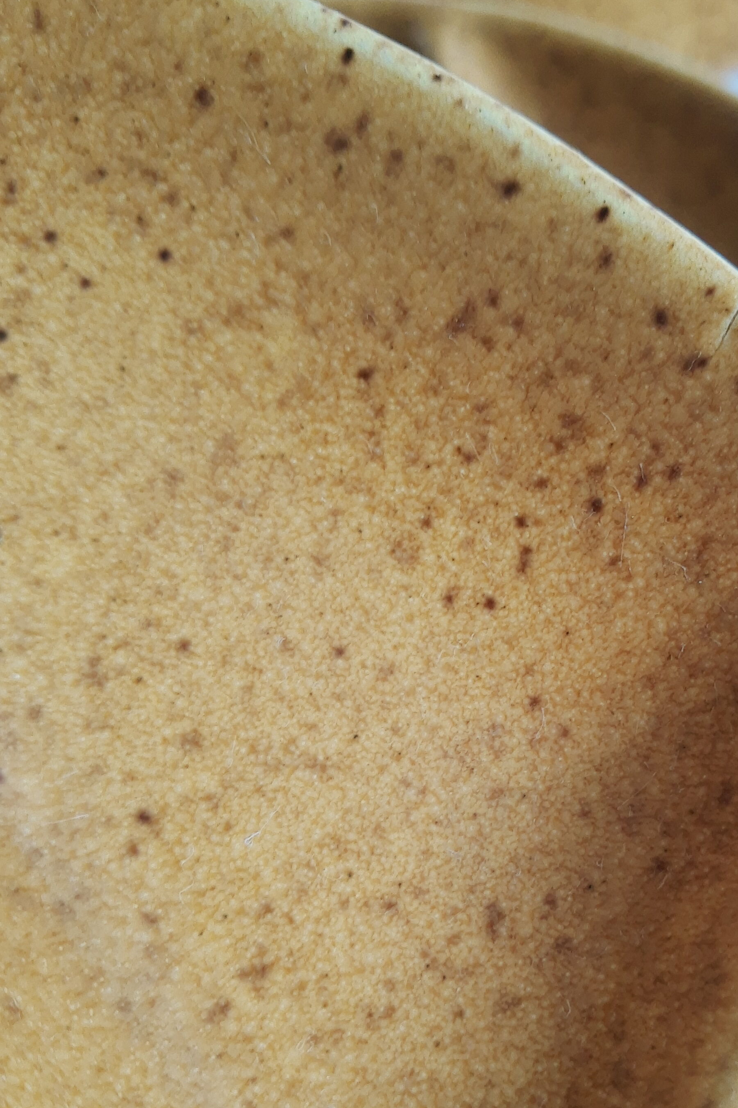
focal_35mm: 41
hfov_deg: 32.0
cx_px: 564
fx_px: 1261
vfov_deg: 47.1
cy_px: 671
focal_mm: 3.95
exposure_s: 1/50
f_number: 1.8
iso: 75
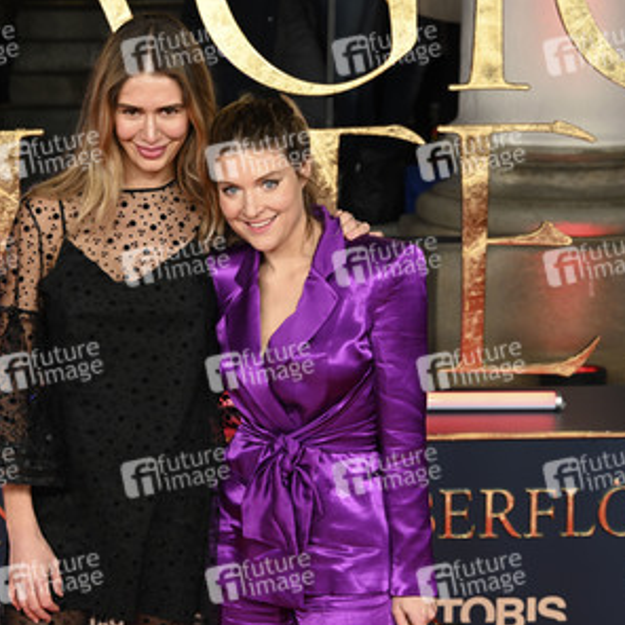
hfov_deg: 17.9
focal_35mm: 97
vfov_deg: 17.9
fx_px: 1981
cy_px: 315
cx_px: 204
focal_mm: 75
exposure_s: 1/125
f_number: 5.6
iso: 640
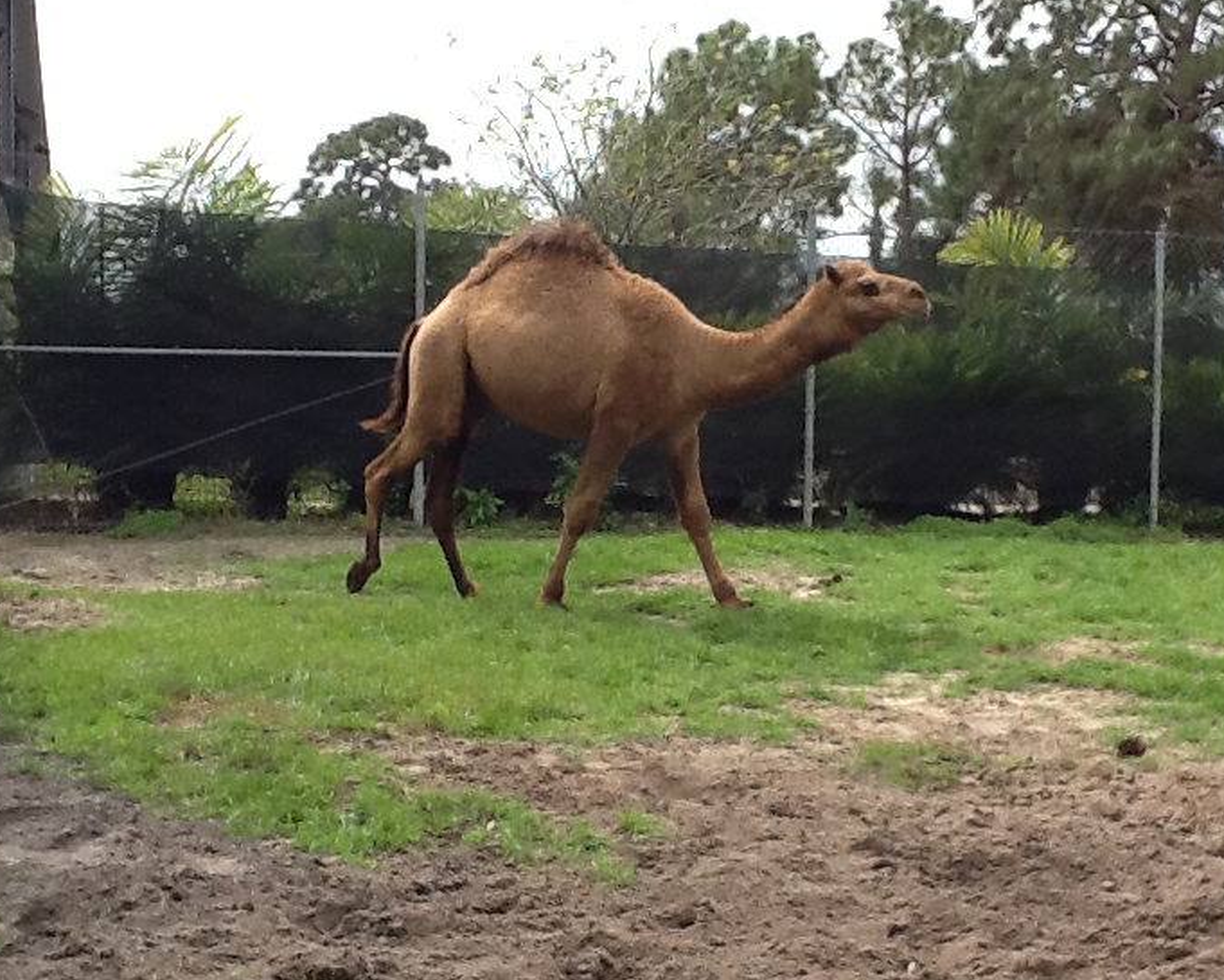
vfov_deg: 34.2
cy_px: 511
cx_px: 723
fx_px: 1594
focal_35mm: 44
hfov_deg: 41.8
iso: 64
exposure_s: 1/787
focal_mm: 2.03
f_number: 2.4
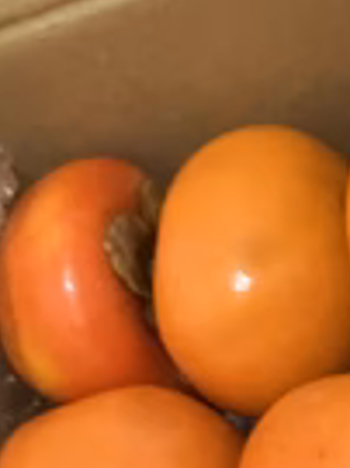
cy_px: 679
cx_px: 284
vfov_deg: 20.5
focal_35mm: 83
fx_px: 1121
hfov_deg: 17.6
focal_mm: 3.99
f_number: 1.8
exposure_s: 1/39
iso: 400
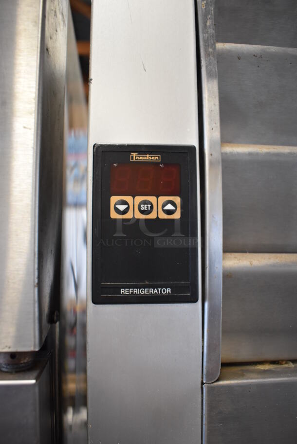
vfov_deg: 67.3
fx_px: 334
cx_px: 148
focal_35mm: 27
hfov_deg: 48.0
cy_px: 222
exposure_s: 1/60
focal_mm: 18
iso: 1250
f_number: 4
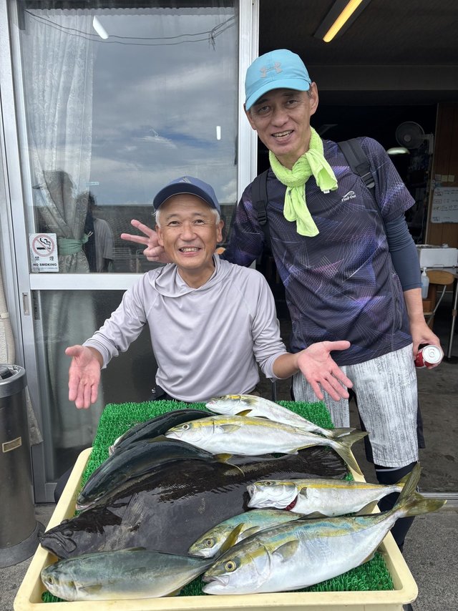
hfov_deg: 53.0
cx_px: 229
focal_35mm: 26
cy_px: 306
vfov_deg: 67.3
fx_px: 459
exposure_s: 1/1007
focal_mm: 5.96
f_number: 1.6
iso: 50
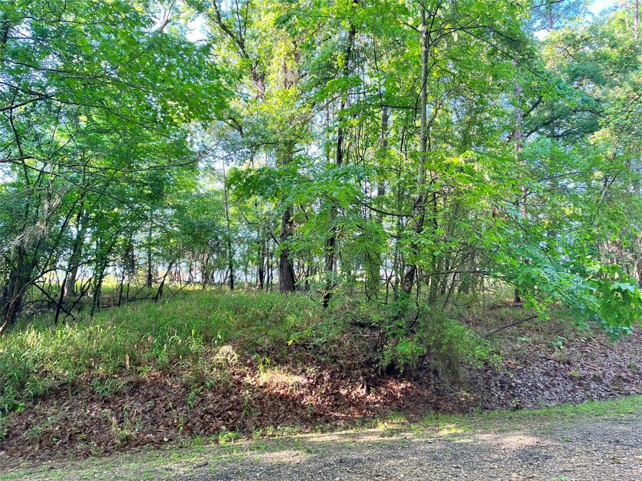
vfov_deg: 53.1
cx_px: 321
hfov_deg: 67.3
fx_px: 482
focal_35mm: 26
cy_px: 240
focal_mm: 5.1
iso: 80
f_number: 1.6
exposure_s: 1/121
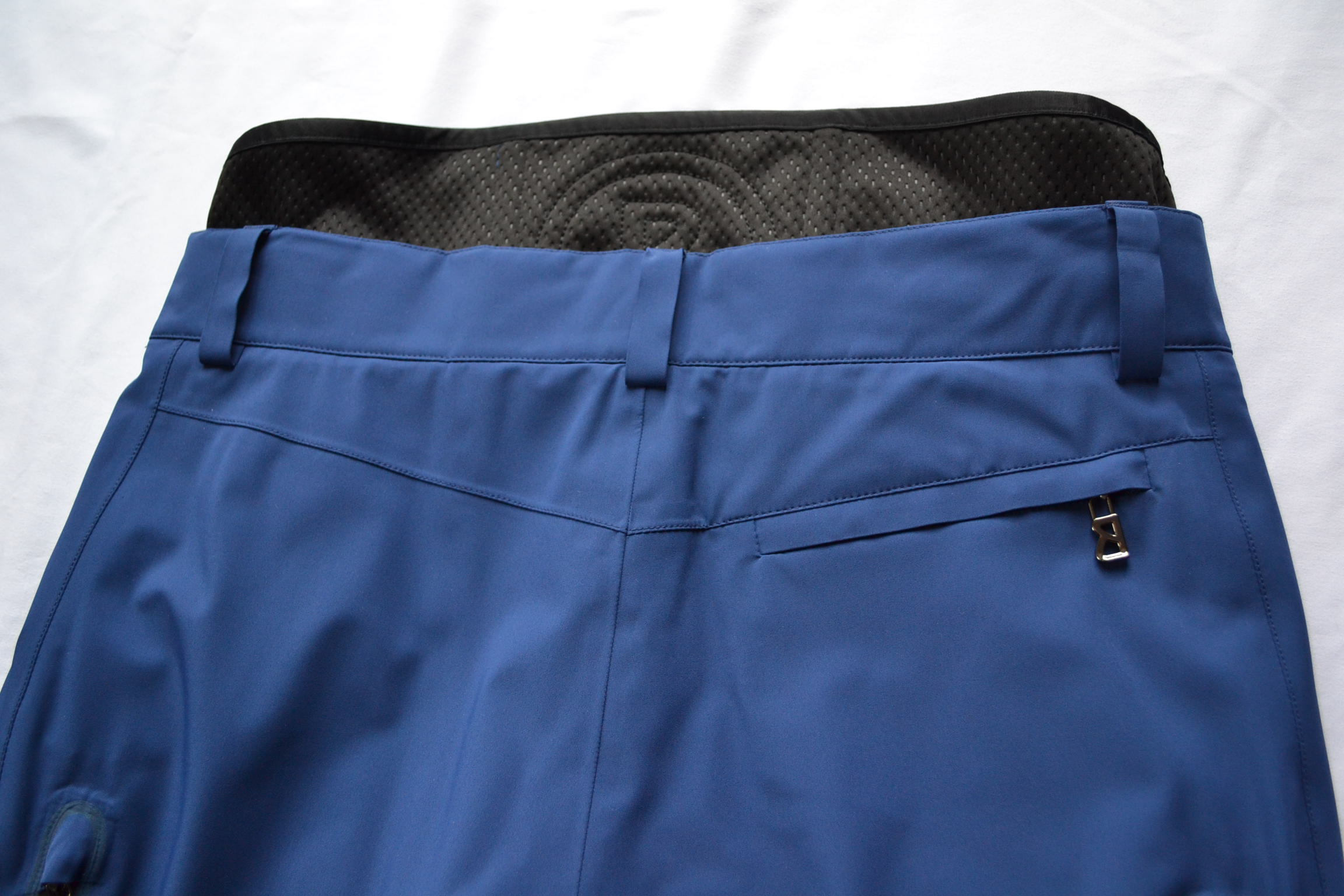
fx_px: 1232
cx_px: 672
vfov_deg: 40.0
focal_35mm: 33
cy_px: 448
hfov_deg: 57.2
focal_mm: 22
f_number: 3.8
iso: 720
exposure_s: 1/60
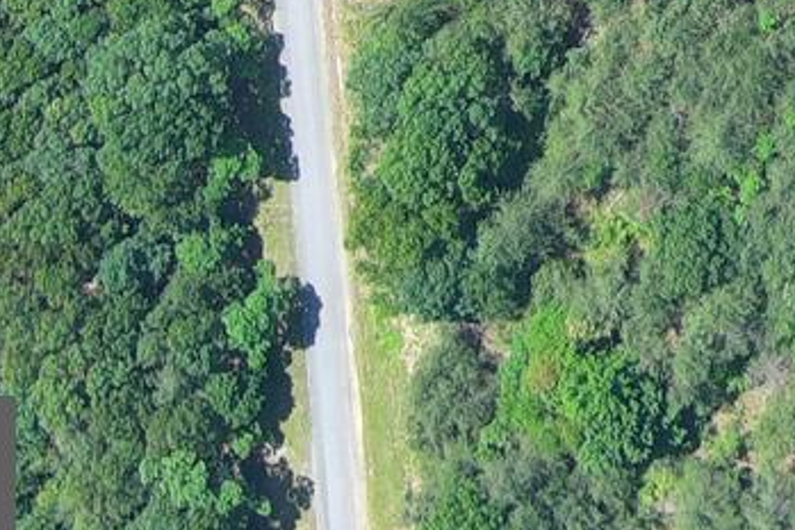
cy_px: -991
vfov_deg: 7.3
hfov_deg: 10.5
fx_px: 3756
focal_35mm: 170
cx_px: 1843
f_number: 2.8
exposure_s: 1/461
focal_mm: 10.57
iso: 100
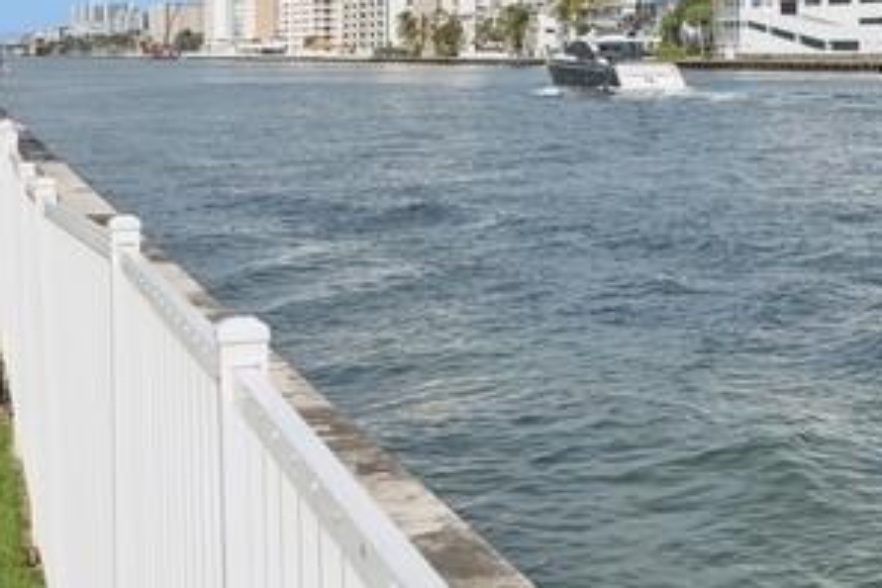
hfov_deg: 22.4
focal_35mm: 89
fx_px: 2180
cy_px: -138
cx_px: 757
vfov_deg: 14.8
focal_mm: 33
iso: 200
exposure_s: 1/320
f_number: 10
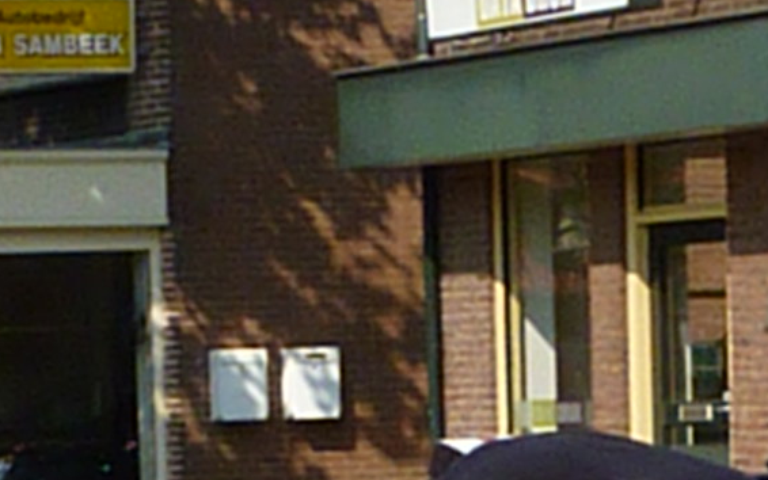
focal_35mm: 257
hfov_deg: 8.2
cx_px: 189
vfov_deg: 5.0
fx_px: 5380
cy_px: 938
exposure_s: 1/1600
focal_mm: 11
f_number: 6.3
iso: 800
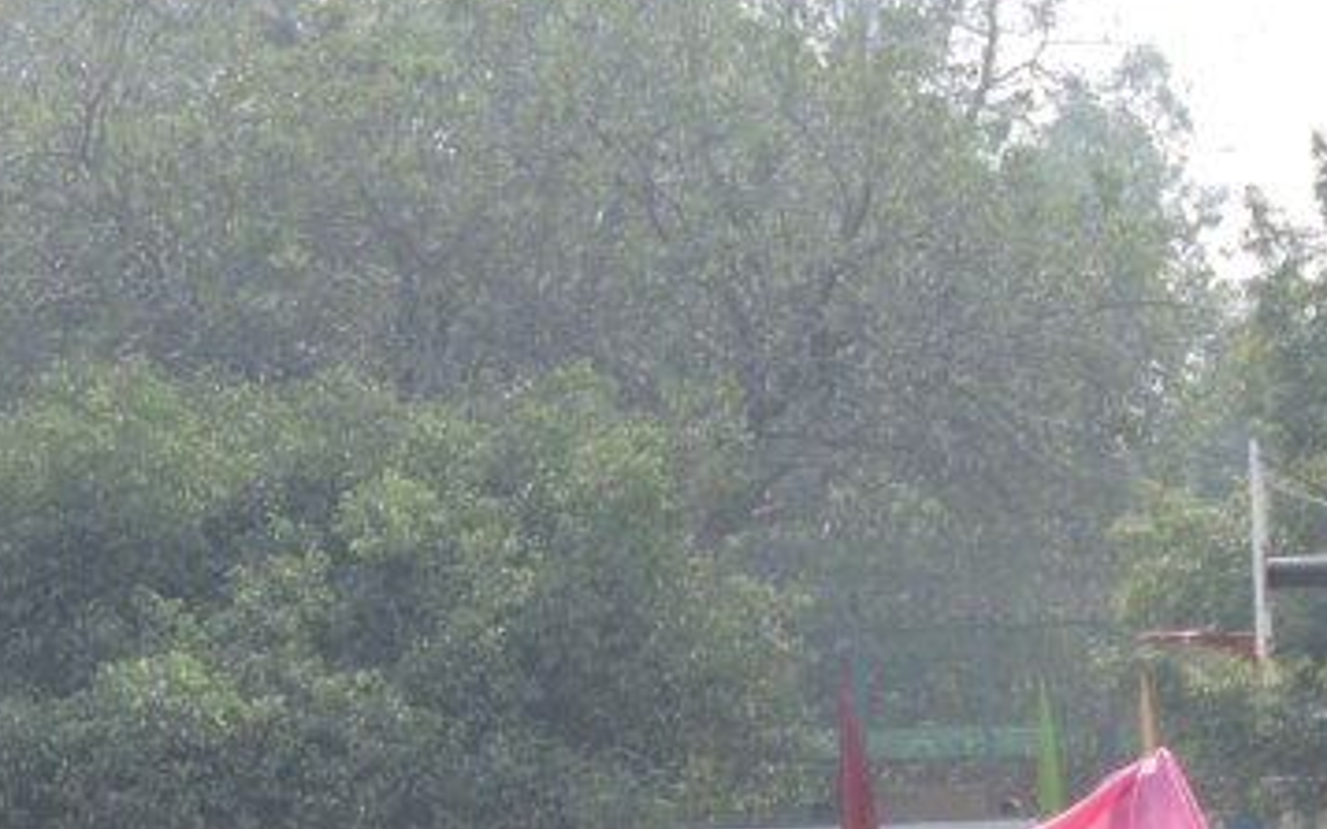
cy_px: 1193
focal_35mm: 167
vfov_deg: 7.7
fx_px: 6039
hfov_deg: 12.3
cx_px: 1487
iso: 100
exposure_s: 1/400
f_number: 4
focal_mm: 9.9
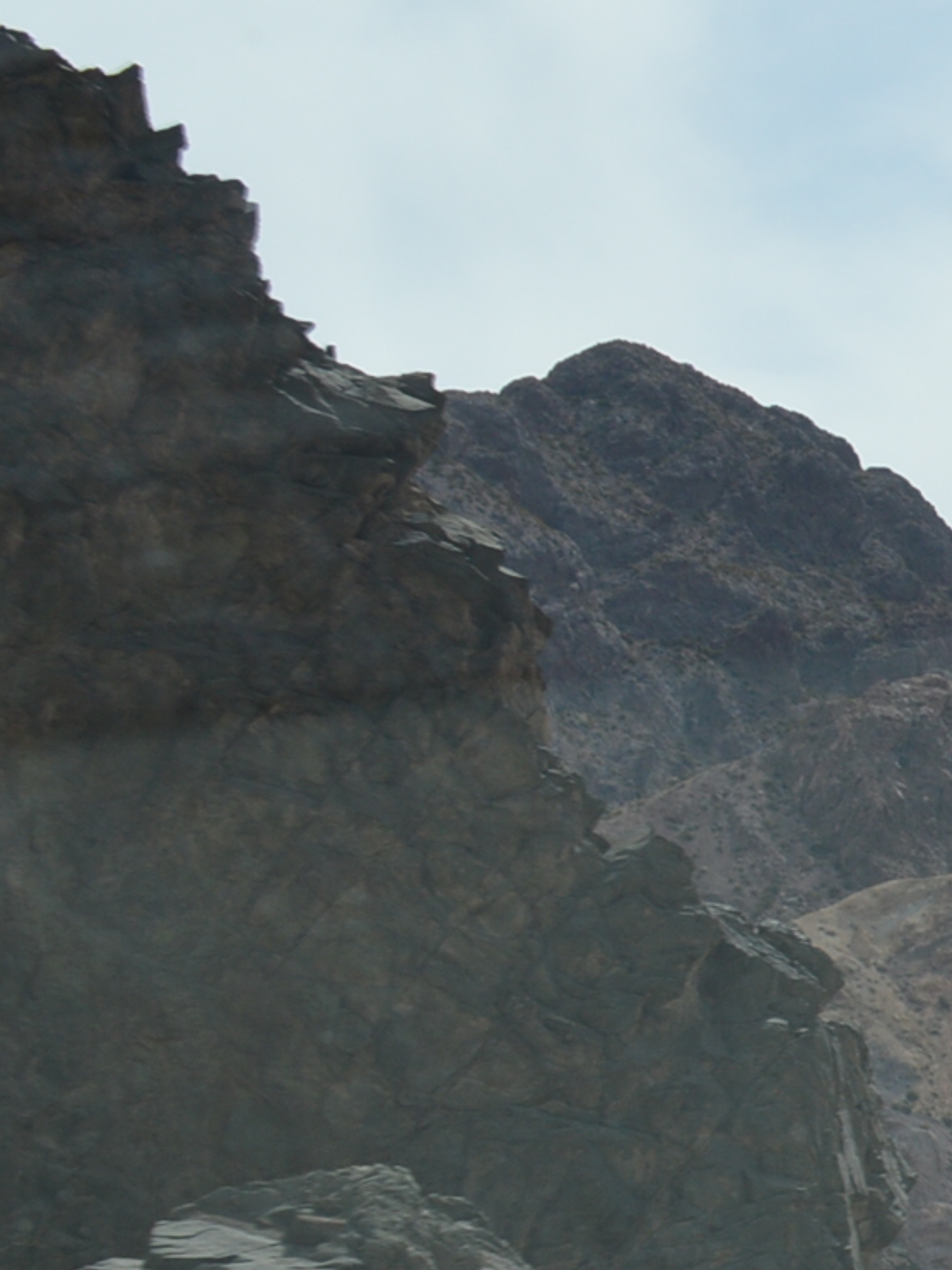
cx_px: 2340
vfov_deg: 14.1
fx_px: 5135
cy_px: 844
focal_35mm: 140
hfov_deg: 9.4
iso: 100
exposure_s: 1/250
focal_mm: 24
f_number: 8
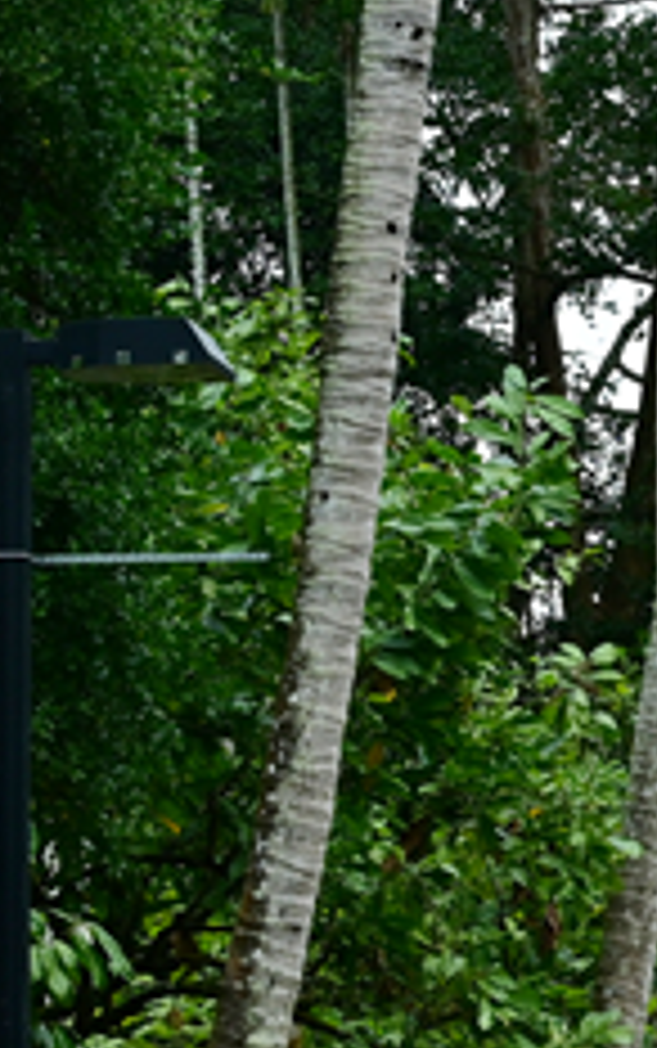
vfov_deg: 9.5
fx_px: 6291
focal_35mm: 220
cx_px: 1418
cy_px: 774
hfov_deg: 5.8
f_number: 8
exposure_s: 1/200
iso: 220
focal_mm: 42
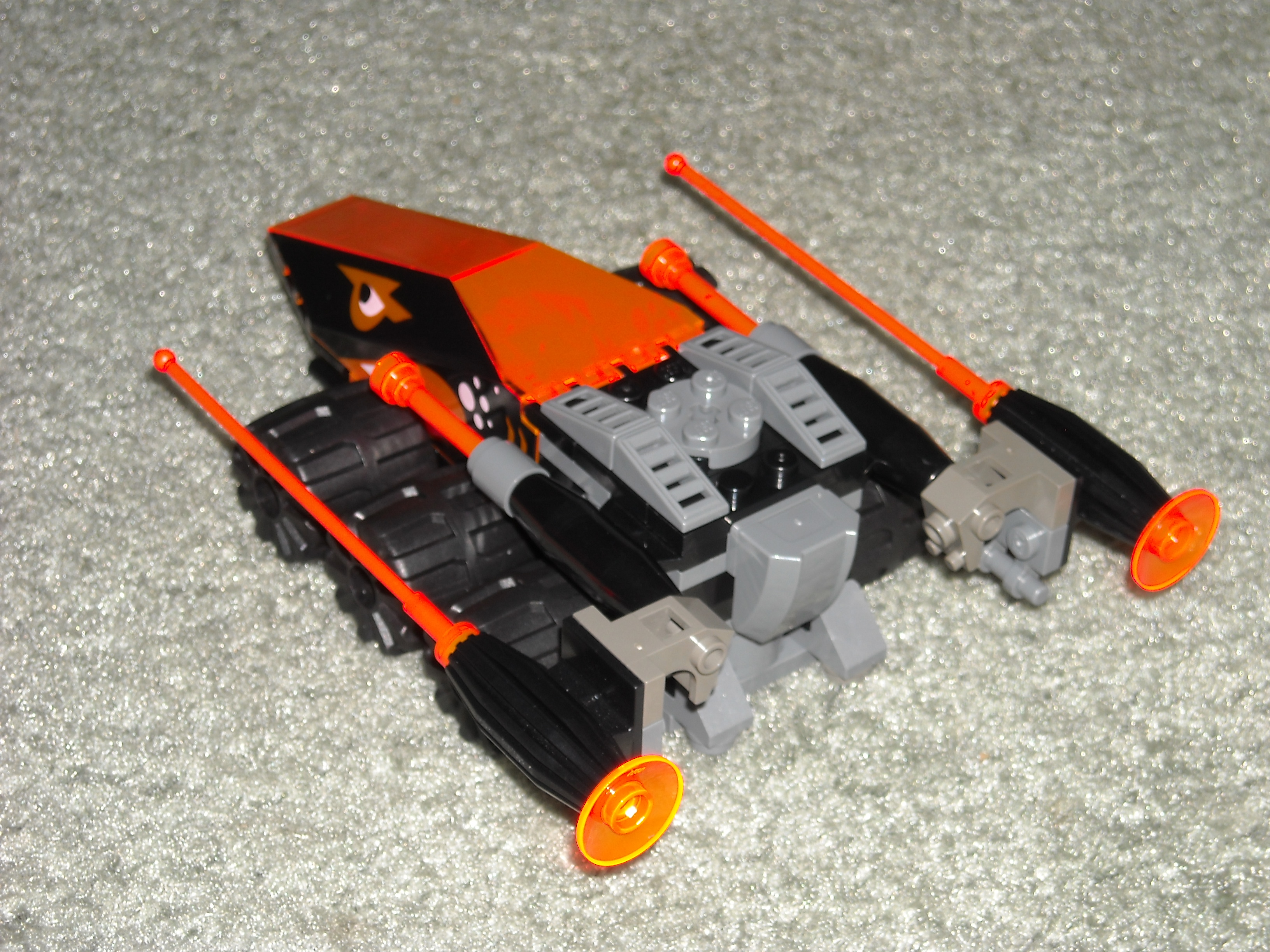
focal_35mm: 105
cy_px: 476
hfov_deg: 18.7
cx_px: 635
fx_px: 3852
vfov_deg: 14.1
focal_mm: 17.1
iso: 64
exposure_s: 1/125
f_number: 4.7
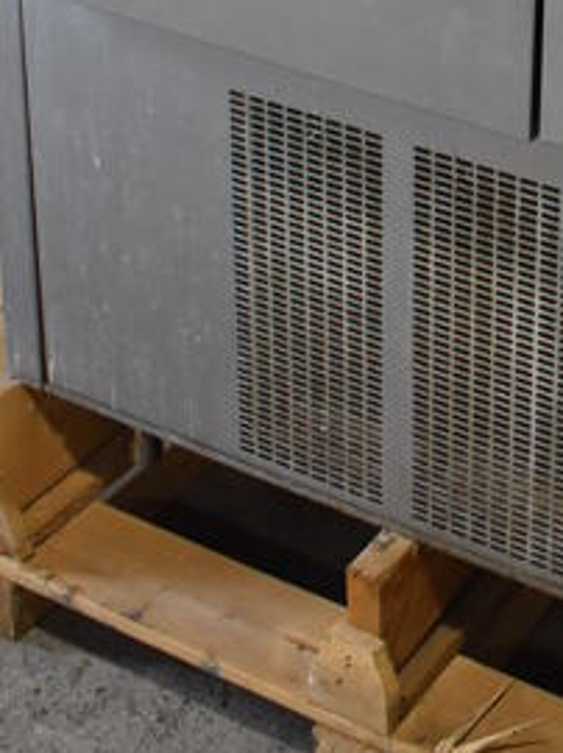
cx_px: 605
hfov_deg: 16.3
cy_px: -314
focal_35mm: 88
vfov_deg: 19.8
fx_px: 1911
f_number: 3.5
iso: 1100
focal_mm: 18
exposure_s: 1/125
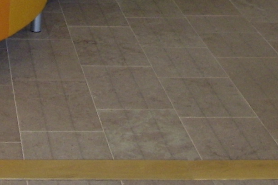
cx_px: 5
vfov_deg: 11.3
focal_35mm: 116
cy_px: -95
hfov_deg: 17.3
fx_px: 895
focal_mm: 5.8
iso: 141
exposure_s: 1/30
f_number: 2.9
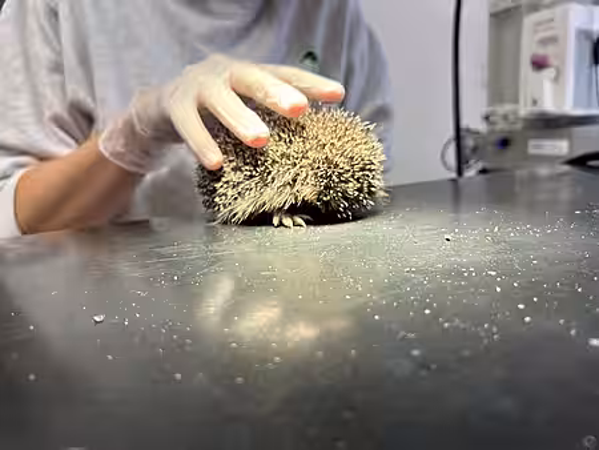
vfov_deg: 53.1
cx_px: 300
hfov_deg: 67.3
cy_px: 225
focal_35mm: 26
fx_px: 450
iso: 80
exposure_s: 1/100
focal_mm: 5.7
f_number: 1.5
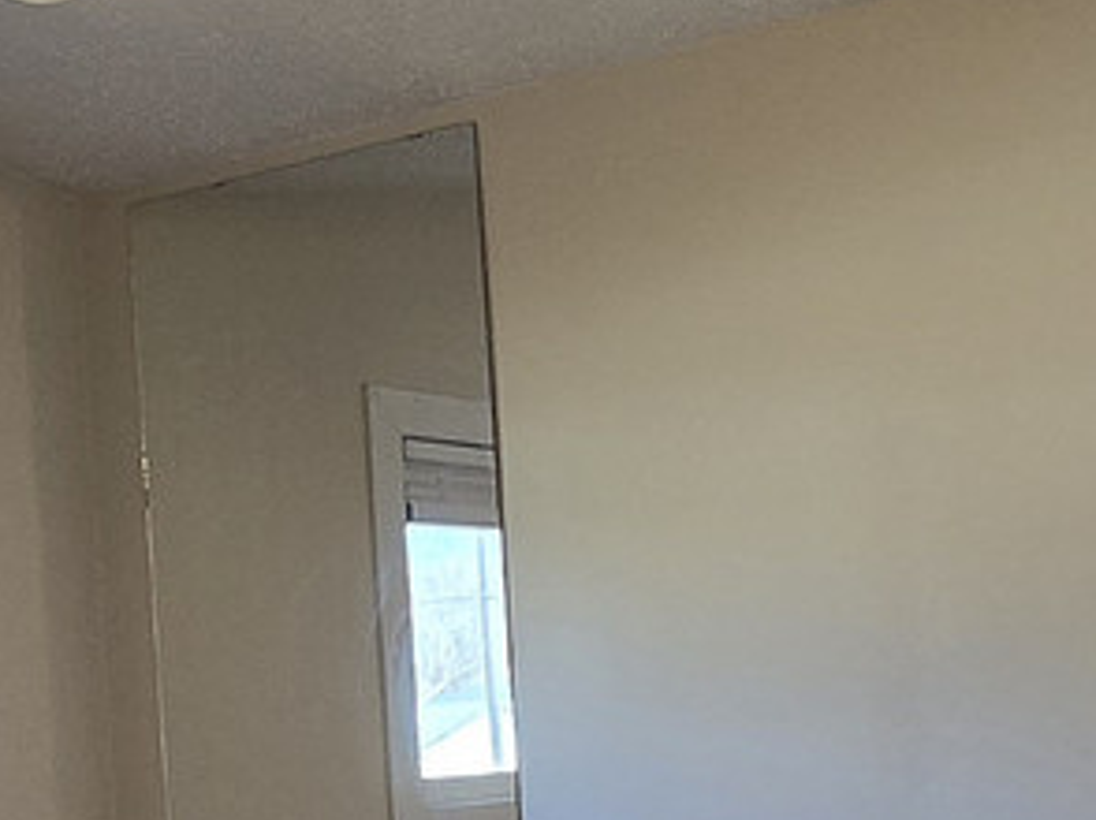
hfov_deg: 28.6
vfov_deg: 21.0
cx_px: 533
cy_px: 783
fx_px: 2151
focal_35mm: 68
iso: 100
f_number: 2.2
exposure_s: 1/60
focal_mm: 2.2
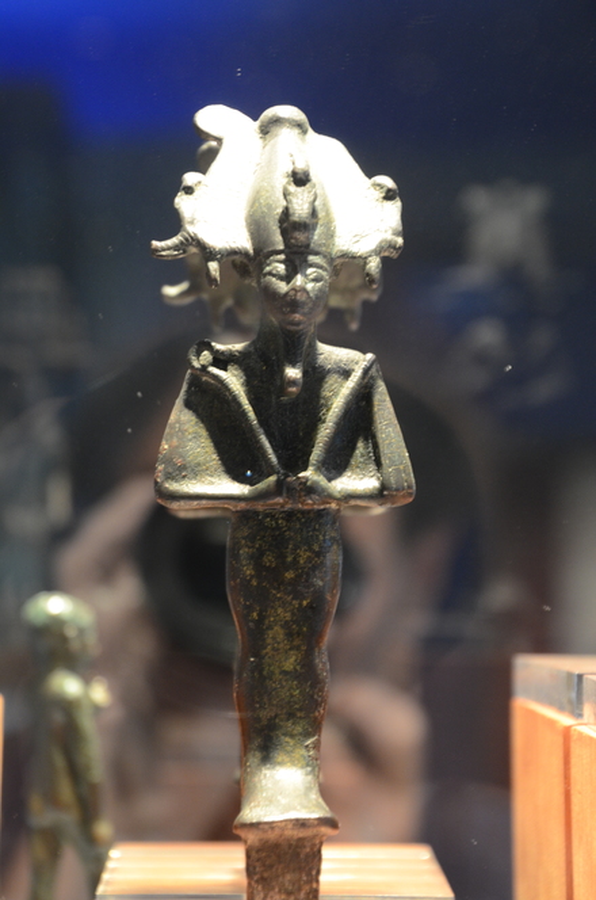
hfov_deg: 14.6
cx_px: 298
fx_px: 2319
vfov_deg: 21.9
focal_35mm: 93
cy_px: 450
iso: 1000
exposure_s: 1/10
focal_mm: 62
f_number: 5
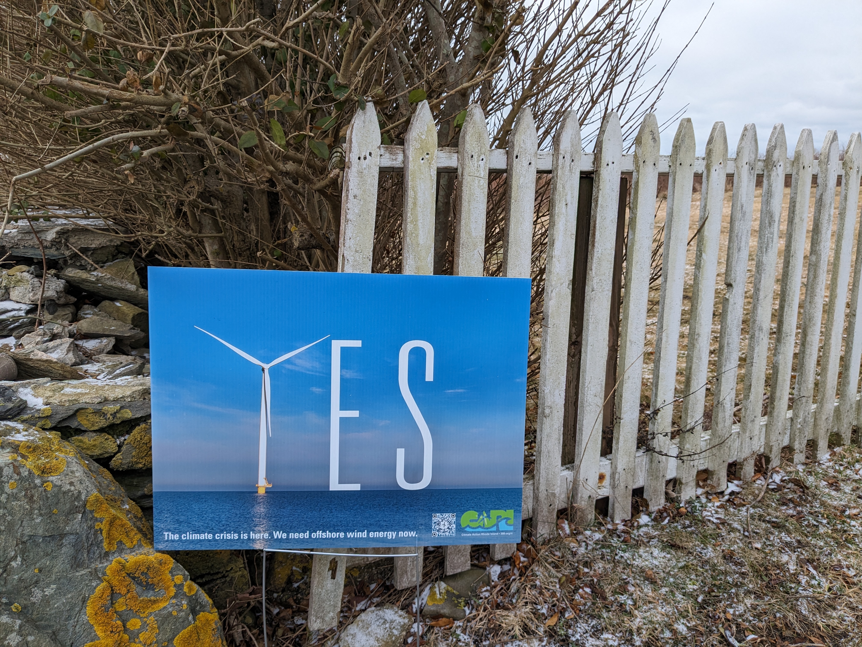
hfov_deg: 65.3
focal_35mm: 27
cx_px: 431
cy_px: 324
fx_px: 672
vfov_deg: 51.4
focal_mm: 4.38
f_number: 1.73
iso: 57
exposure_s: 1/899
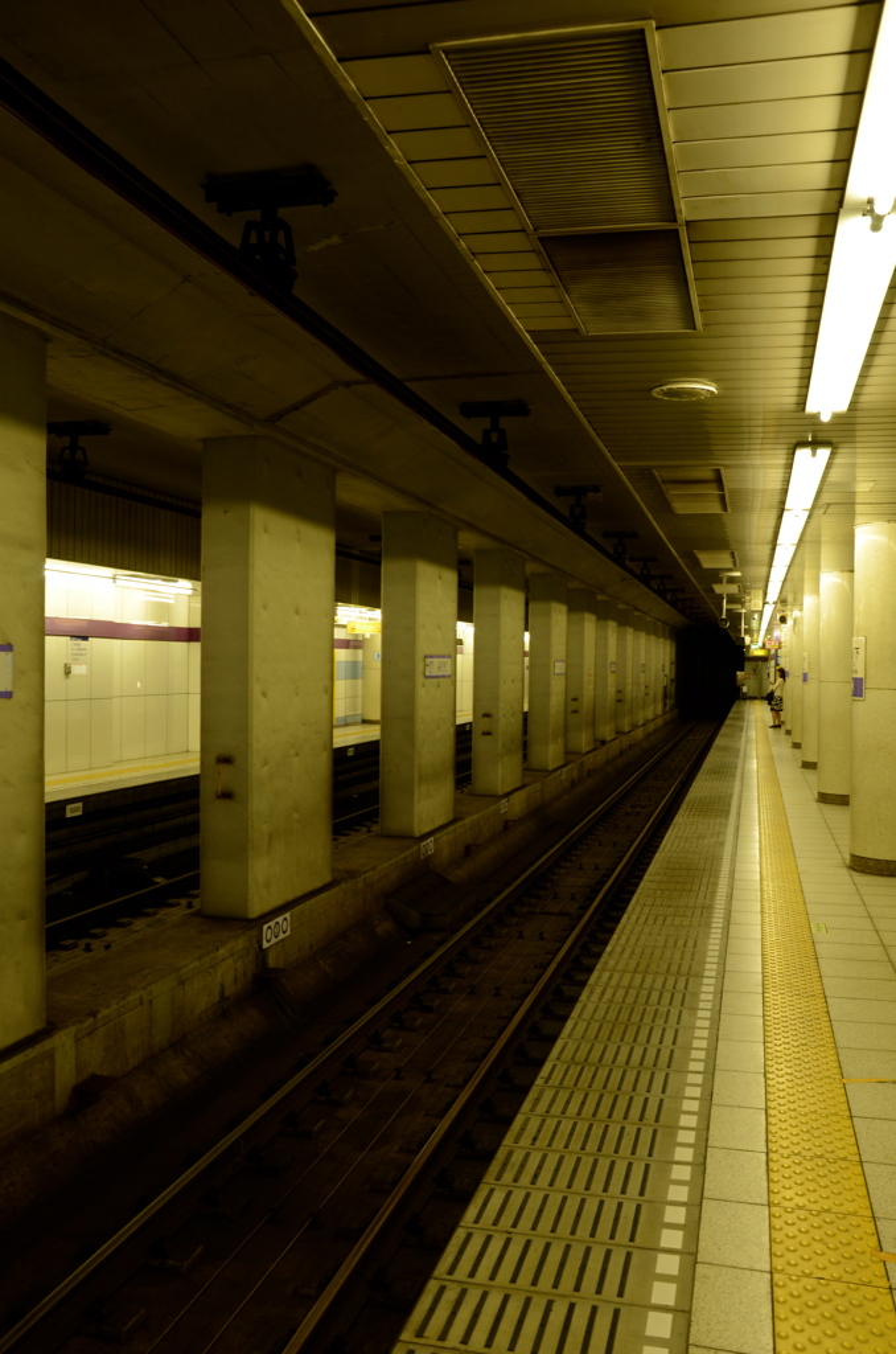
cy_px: 677
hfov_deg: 41.5
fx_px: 1182
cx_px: 448
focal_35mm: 32
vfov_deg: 59.6
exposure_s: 1/13
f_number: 8
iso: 400
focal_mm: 21
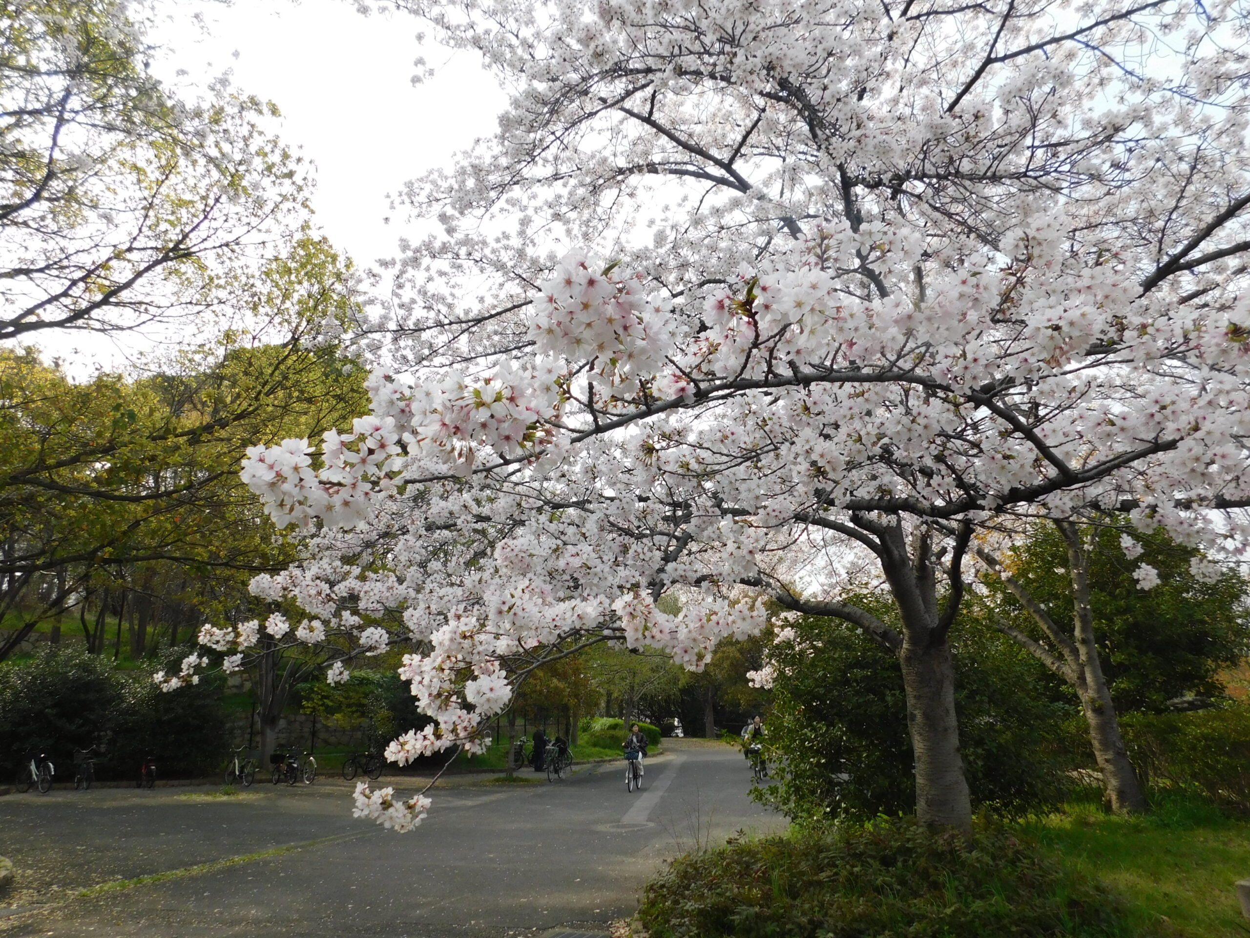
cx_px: 625
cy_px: 469
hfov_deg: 73.9
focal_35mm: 23
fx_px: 831
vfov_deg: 58.9
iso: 125
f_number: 3
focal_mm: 4
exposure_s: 1/800
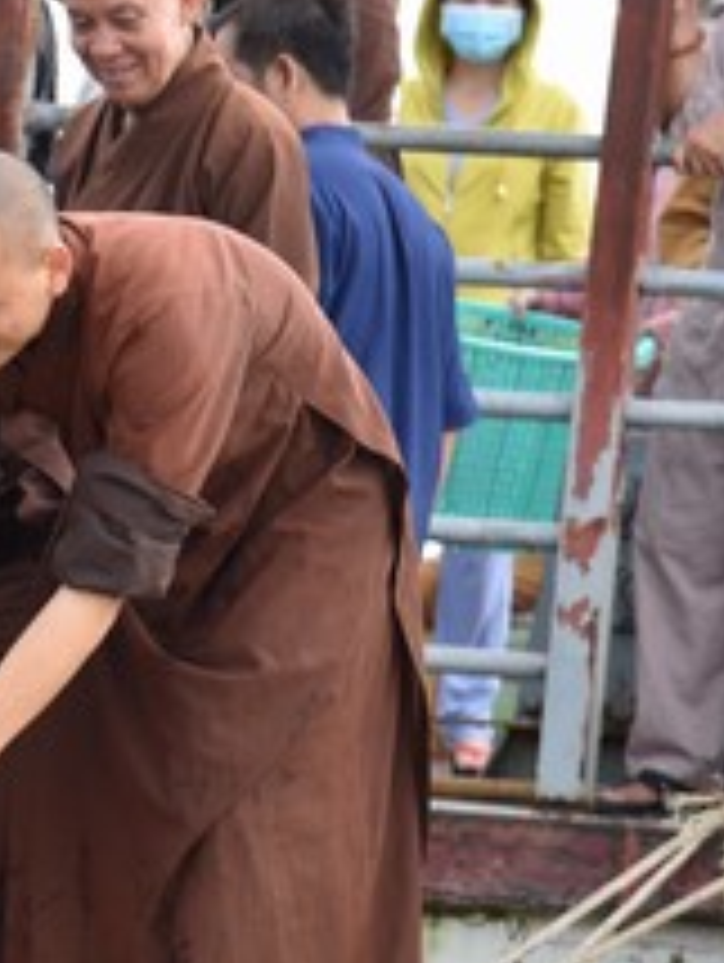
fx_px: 8934
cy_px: 720
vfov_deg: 6.2
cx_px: -243
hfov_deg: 4.6
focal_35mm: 321
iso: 400
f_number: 5
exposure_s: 1/400
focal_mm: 110
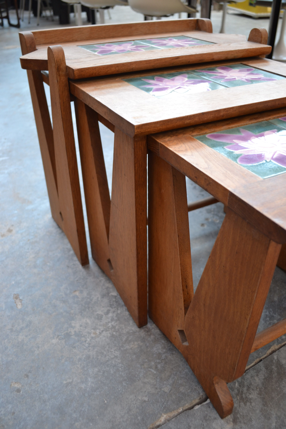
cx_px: 143
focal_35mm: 30
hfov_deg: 43.6
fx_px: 357
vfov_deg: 61.9
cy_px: 214
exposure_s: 1/20
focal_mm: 20
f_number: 3.8
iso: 400
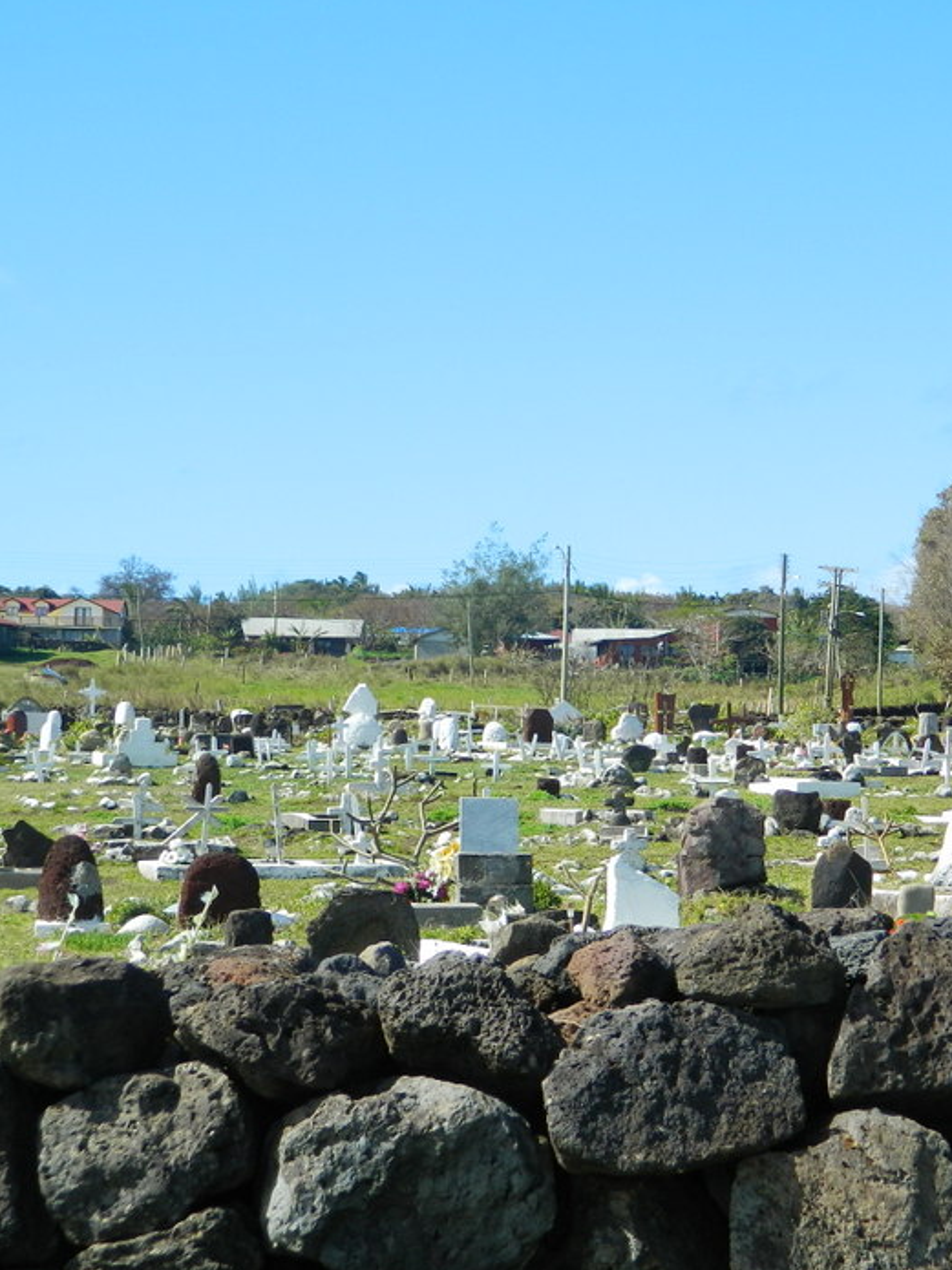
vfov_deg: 23.3
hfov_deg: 17.4
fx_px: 3081
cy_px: 619
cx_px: 815
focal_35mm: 84
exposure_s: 1/500
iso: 80
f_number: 3.8
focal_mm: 10.2
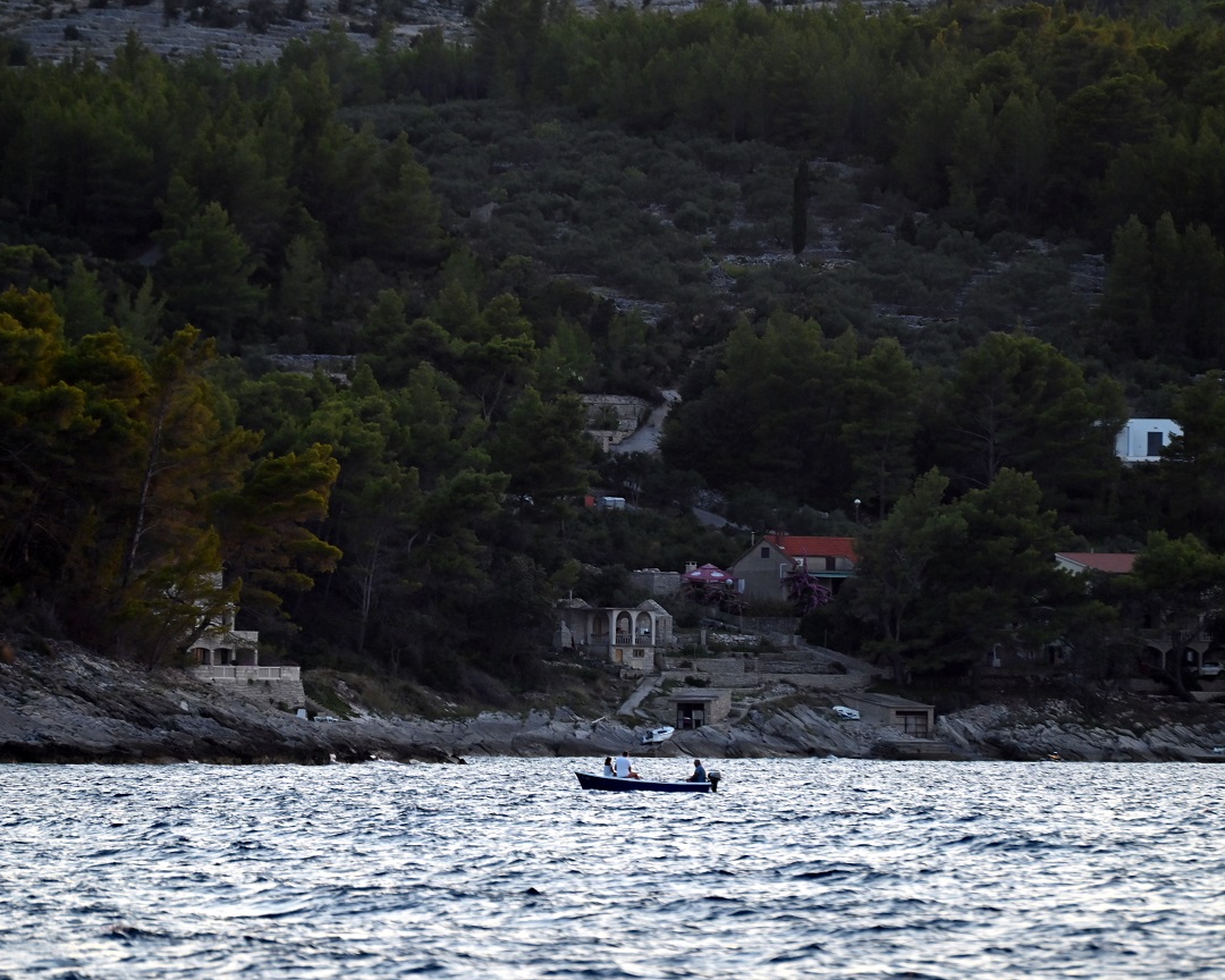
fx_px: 12291
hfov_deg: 5.7
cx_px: 619
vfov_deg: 4.6
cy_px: 489
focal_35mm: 339
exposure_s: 1/500
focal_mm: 300
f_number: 5.6
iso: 1250
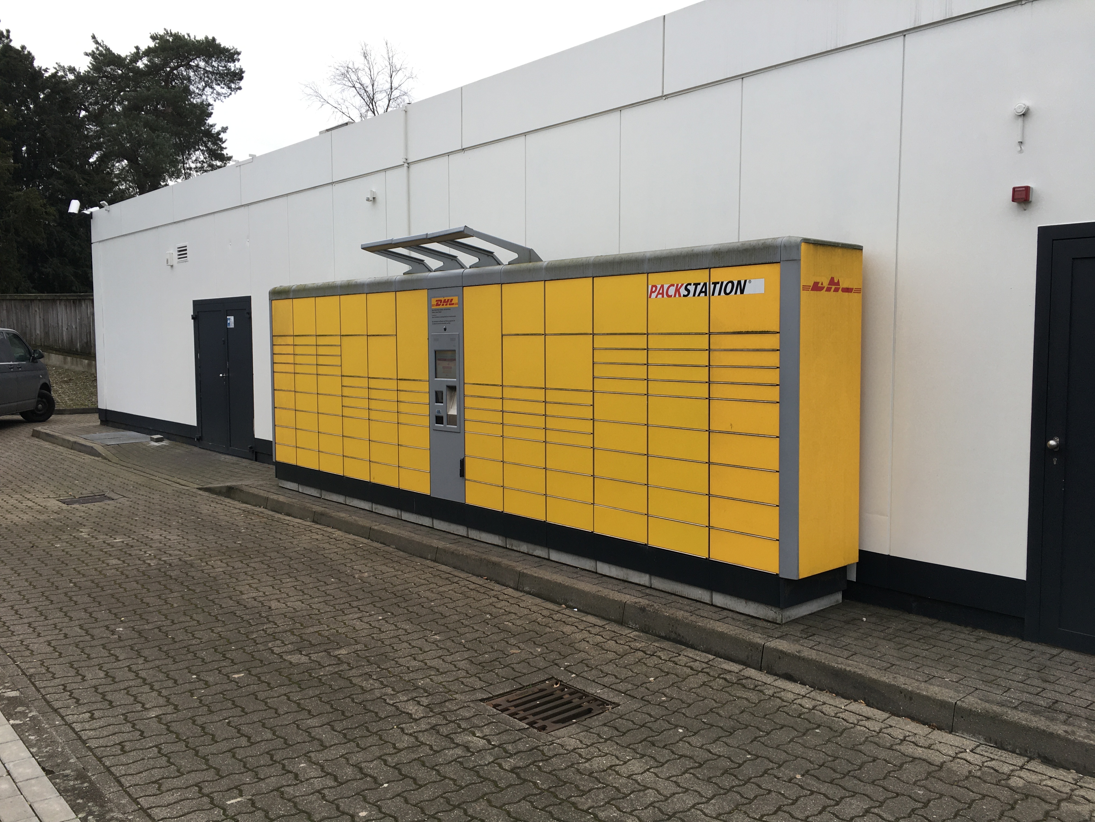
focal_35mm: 29
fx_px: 917
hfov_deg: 61.7
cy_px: 411
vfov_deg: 48.2
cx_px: 548
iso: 25
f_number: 2.2
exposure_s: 1/145
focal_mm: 4.15
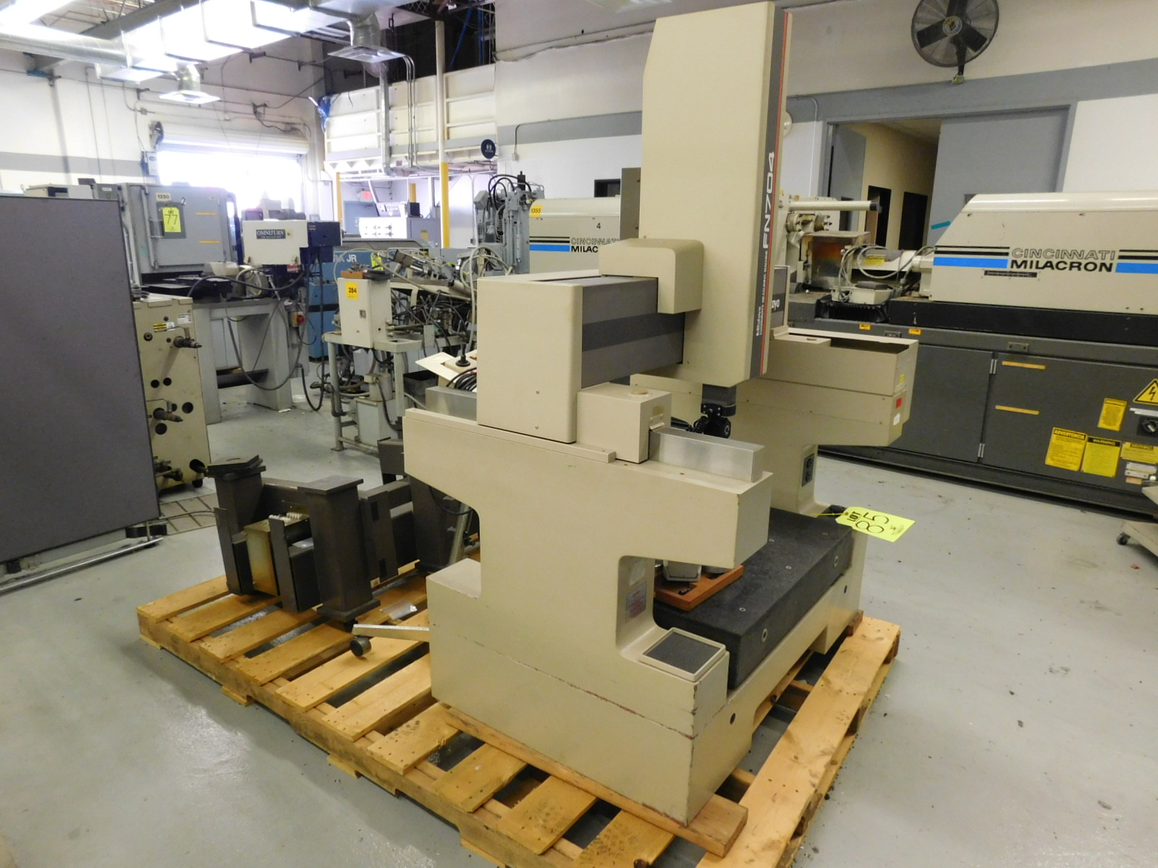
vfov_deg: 58.9
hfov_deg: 73.9
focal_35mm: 23
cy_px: 434
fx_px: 769
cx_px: 579
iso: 400
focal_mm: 4
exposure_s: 1/30
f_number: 3
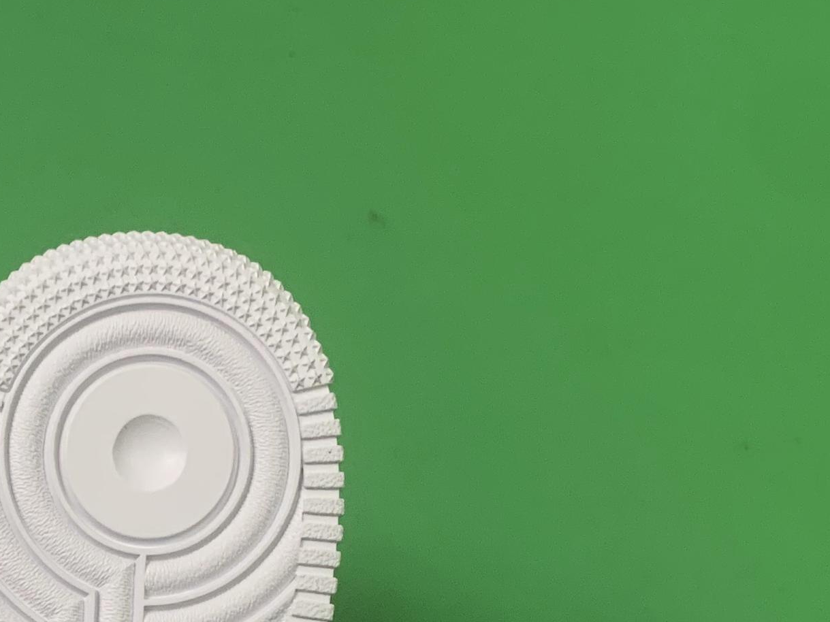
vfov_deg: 15.6
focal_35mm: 86
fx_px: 2062
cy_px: 976
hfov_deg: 21.5
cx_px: -106
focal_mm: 4.25
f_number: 1.8
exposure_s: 1/48
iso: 80
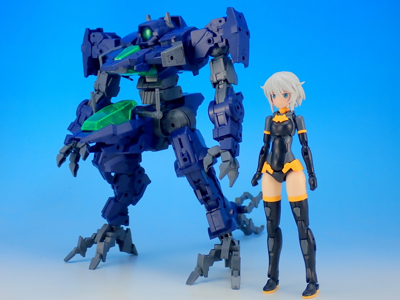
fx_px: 578
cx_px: 200
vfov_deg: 29.1
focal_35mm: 50
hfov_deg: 38.2
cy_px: 150
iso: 100
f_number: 3.2
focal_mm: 9.01
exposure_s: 1/30
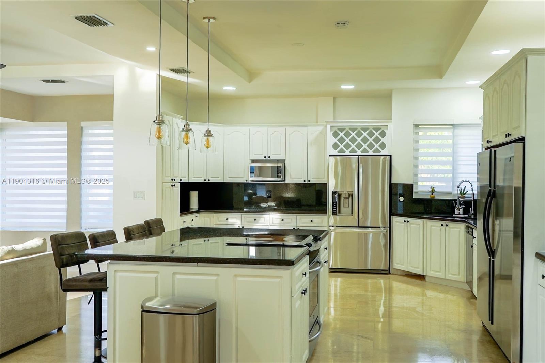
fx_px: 545
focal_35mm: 36
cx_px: 272
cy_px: 182
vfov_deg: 36.9
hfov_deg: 53.1
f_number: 5
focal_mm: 24
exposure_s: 1/400
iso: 640
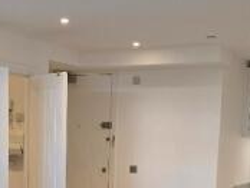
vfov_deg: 18.5
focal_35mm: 77
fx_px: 557
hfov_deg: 25.2
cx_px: 97
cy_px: 203
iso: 125
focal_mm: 6.3
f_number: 1.7
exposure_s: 1/100
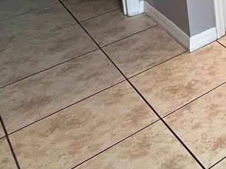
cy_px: -146
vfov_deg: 18.4
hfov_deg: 19.4
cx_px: 445
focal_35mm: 60
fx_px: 392
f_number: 1.8
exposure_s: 1/60
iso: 320
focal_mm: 1.57
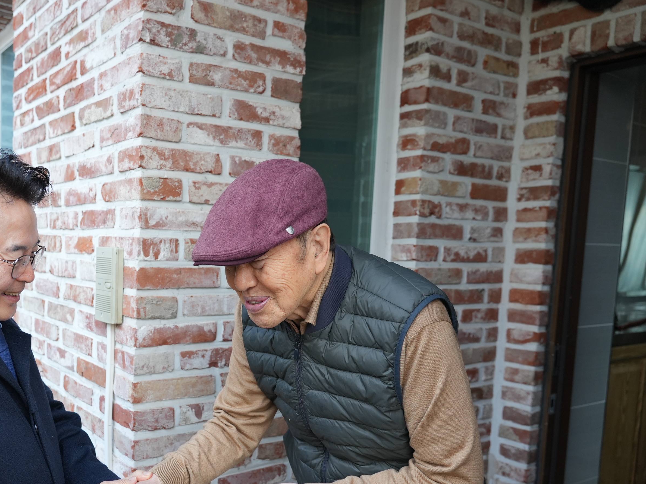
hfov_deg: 52.3
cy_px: 307
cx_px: 188
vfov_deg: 41.5
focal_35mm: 34
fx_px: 635
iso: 800
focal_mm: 24
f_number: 4
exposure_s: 1/320
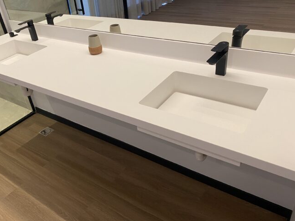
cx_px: 123
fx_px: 264
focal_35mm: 31
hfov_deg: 58.0
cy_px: 109
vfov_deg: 45.4
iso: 100
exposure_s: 1/60
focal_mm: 4.25
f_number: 1.8
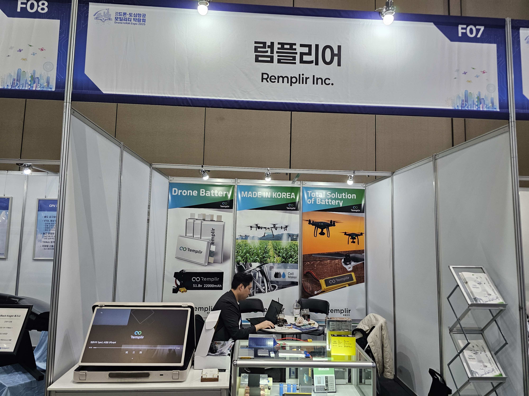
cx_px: 264
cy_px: 198
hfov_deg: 73.9
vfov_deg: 58.9
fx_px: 351
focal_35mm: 23
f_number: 1.7
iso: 160
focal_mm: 6.3
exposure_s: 1/120
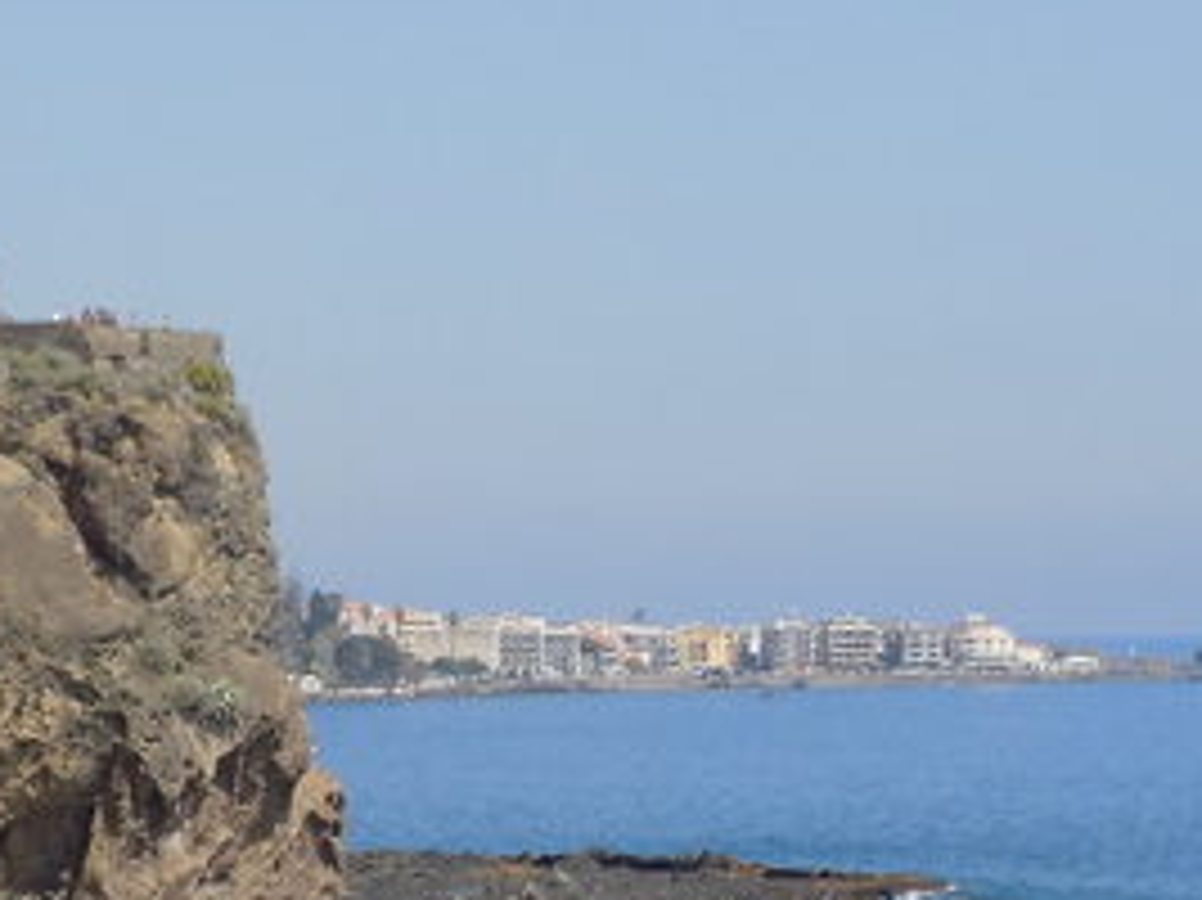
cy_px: 716
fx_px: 4061
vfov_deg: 12.6
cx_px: 504
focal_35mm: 117
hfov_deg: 16.8
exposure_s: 1/640
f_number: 3.9
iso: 80
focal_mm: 9.3
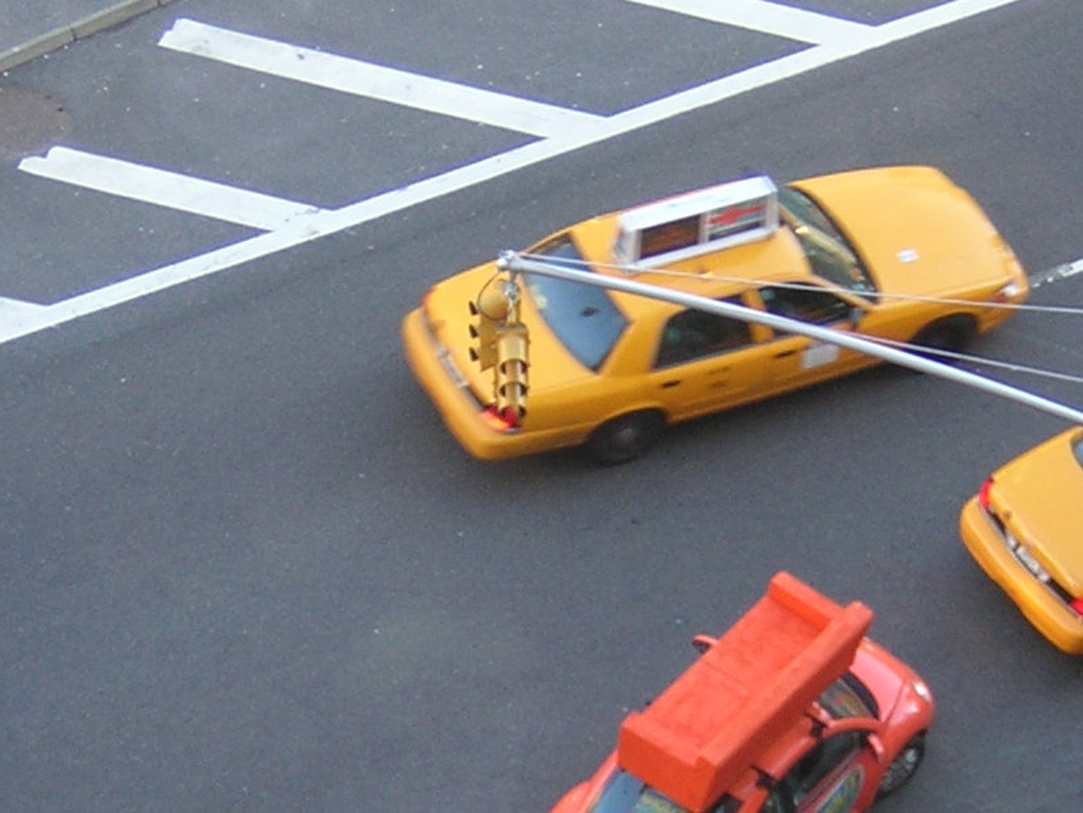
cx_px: 704
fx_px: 5884
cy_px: 515
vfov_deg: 7.9
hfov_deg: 10.5
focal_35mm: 188
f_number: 4.3
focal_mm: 12.1
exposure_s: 1/30
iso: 145
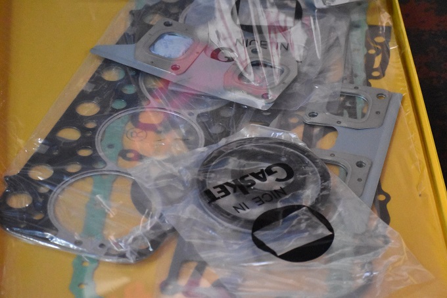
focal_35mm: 142
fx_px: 1769
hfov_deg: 14.4
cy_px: 149
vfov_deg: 9.6
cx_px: 224
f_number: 4.8
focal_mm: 95
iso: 12800
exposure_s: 1/160
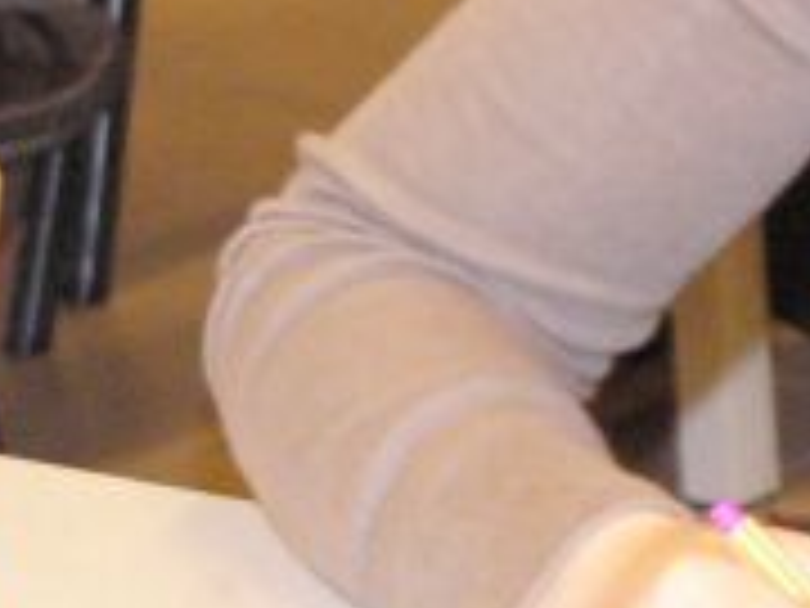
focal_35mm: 424
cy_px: -77
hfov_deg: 4.6
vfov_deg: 3.5
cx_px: 1323
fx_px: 9921
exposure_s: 1/60
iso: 400
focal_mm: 19.7
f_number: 2.8
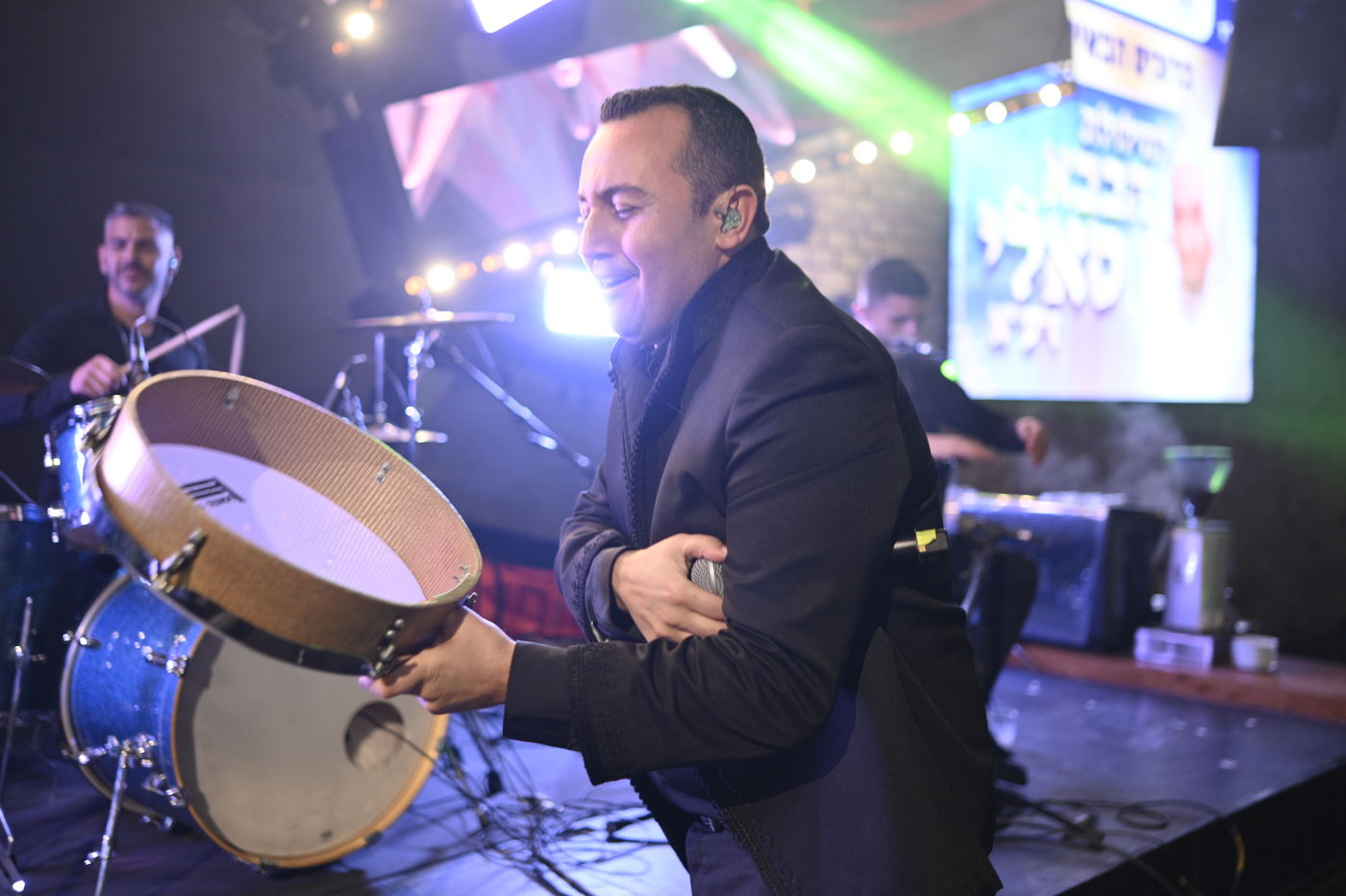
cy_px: 448
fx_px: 1308
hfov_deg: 54.5
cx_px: 673
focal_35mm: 35
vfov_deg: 37.8
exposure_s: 1/200
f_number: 1.8
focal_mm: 35
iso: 500
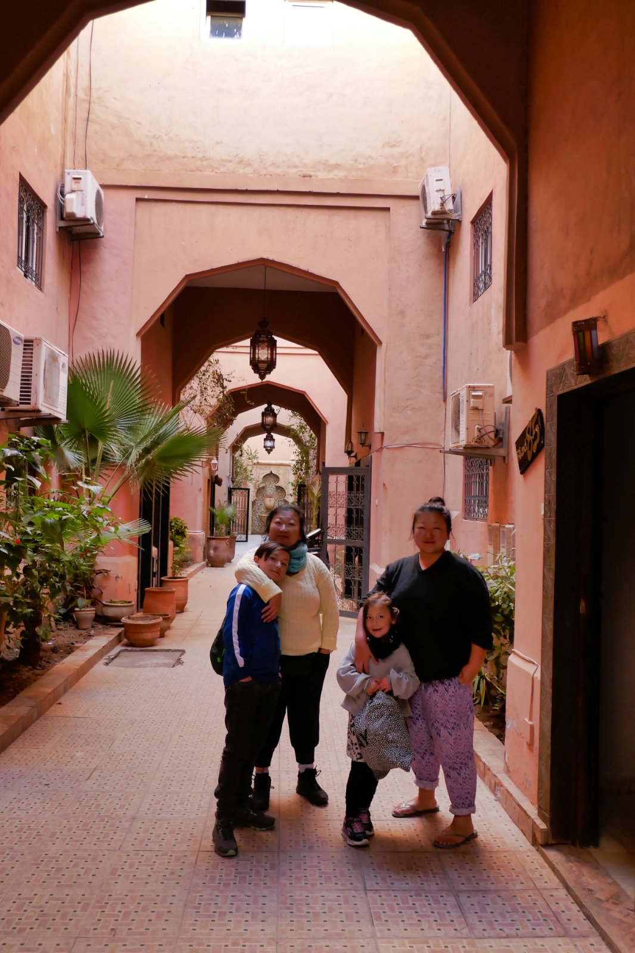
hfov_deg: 44.9
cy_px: 476
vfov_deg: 63.7
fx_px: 768
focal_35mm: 29
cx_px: 318
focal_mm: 10.5
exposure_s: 1/80
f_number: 3.1
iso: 320
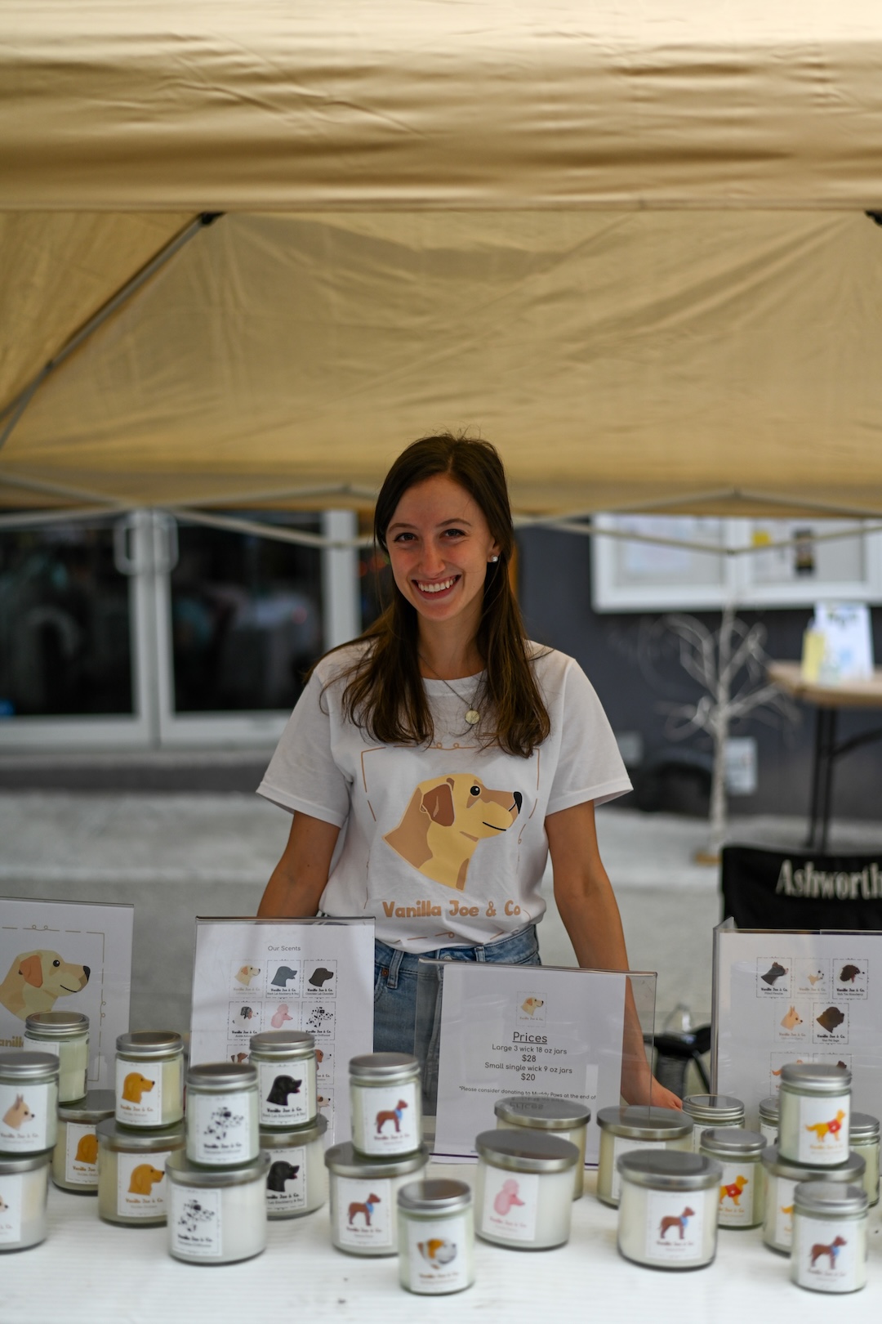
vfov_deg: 39.6
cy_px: 662
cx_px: 441
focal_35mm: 50
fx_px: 1837
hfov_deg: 27.0
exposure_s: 1/3200
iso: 400
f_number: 1.8
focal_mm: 50
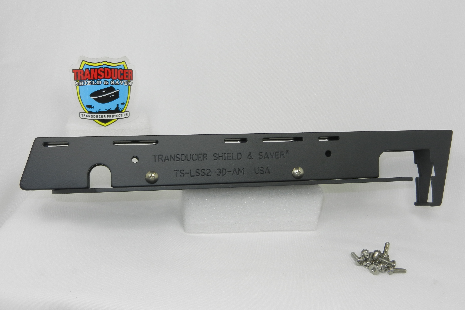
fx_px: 517
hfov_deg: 48.5
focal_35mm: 40
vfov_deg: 33.4
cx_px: 234
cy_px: 163
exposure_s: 1/200
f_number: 4
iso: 160
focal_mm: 6.9
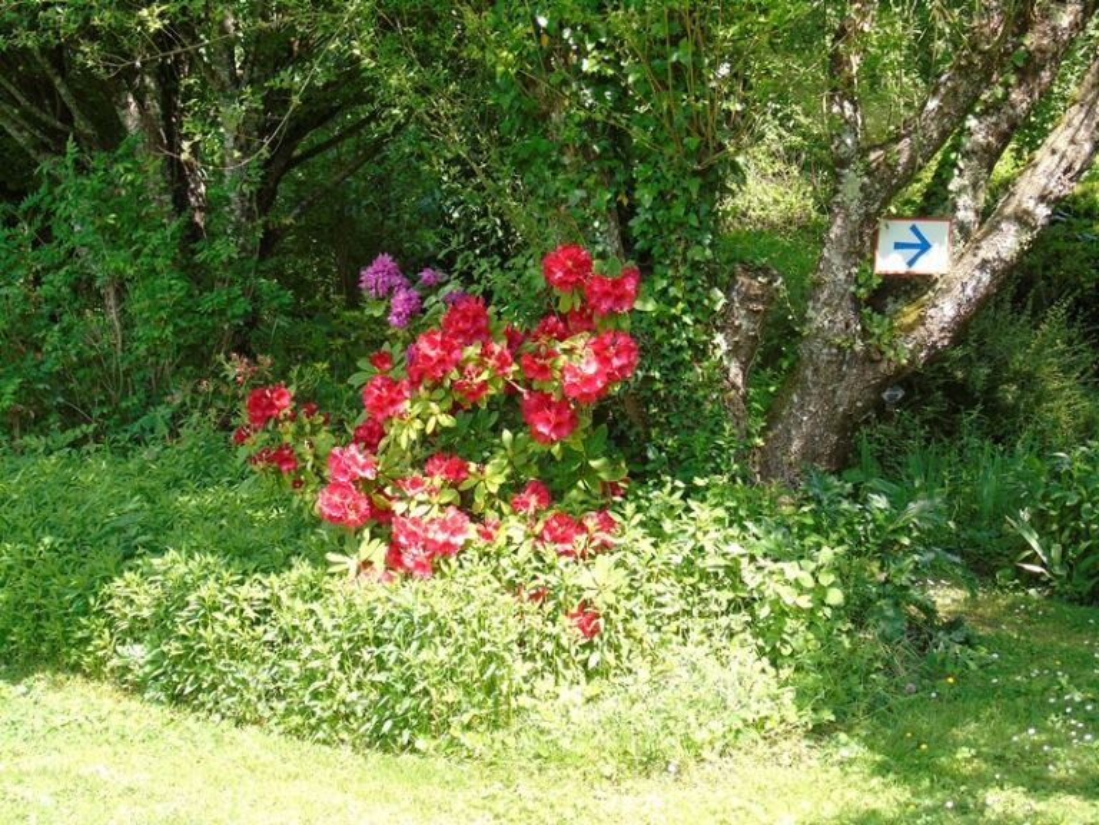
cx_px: 550
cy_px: 412
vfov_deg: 23.7
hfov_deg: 31.2
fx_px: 1968
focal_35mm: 62
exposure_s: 1/80
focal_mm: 11
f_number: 4.5
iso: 80
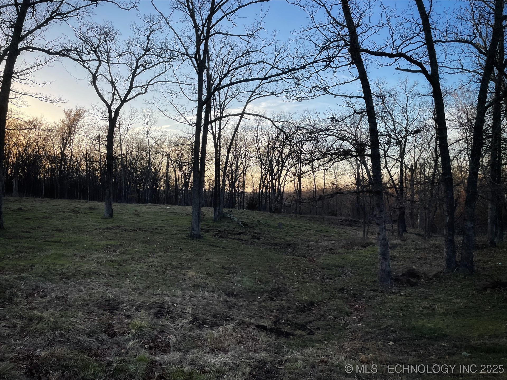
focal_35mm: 26
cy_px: 190
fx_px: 381
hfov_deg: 67.3
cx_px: 254
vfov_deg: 53.1
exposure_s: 1/979
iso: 32
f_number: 1.6
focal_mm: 4.2
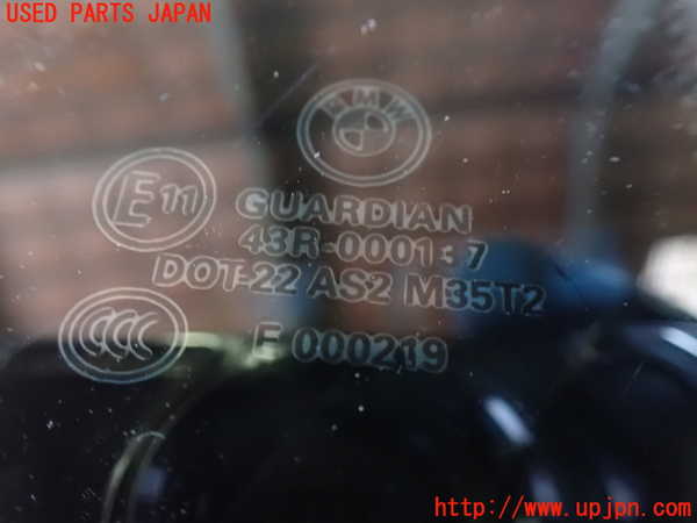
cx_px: 348
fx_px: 604
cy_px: 262
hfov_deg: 60.0
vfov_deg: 46.8
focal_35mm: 30
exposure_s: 1/15
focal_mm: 5.4
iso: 1600
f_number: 2.3
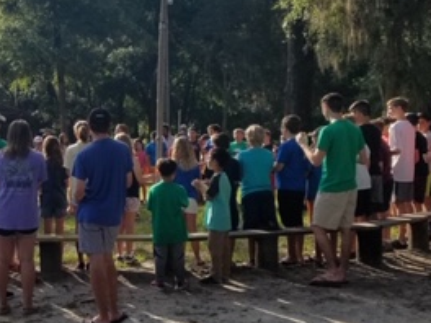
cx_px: 85
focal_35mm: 63
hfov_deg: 30.0
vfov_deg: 23.2
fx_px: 784
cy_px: 100
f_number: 1.7
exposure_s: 1/2152
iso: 50
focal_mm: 4.2
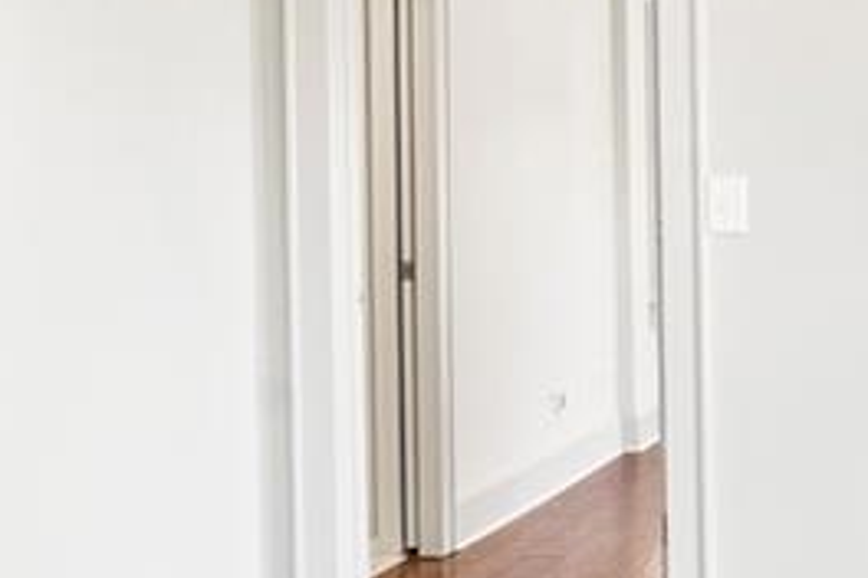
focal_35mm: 62
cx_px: 1039
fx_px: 1495
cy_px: 184
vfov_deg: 21.8
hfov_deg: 28.3
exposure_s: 1/2
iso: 640
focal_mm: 16
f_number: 8
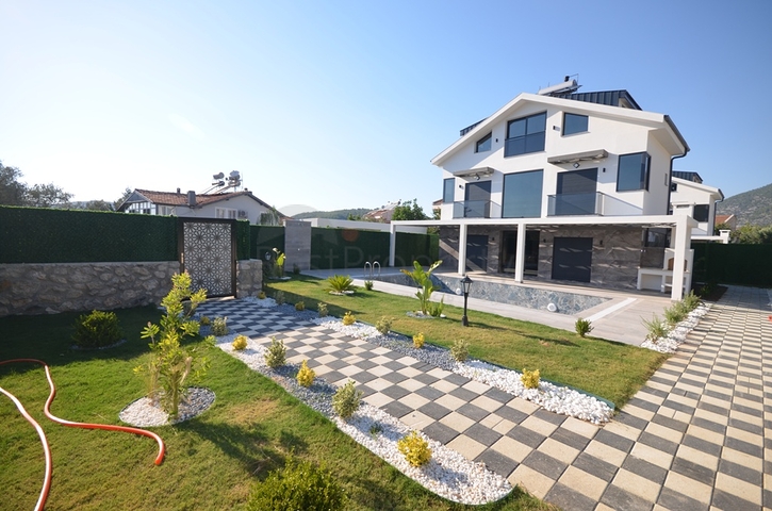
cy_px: 256
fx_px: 321
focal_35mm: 15
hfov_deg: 100.5
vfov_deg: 77.1
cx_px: 386
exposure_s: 1/200
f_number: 8
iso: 100
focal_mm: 10
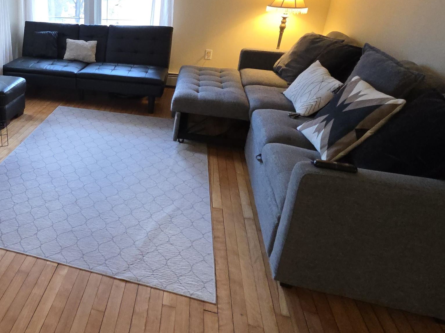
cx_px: 79
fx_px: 334
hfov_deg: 60.9
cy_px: 117
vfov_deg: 52.3
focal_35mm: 26
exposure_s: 1/60
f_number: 1.9
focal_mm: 2.2
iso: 400
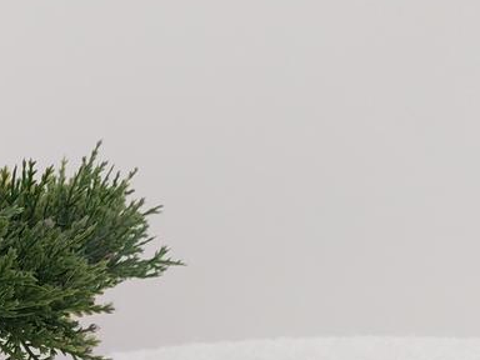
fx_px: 1040
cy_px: 529
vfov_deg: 17.7
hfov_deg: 23.1
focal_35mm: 75
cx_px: -145
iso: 200
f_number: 1.8
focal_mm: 5.23
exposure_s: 1/50
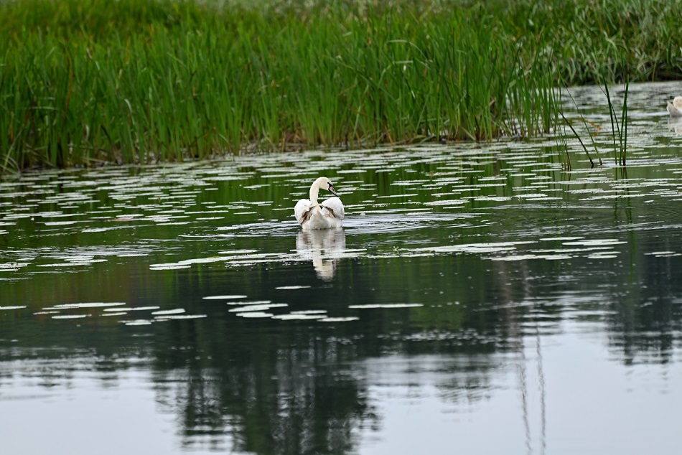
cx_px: 341
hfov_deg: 6.9
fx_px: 5685
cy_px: 228
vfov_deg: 4.6
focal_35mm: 300
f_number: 5.6
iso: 200
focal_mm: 300
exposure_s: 1/400
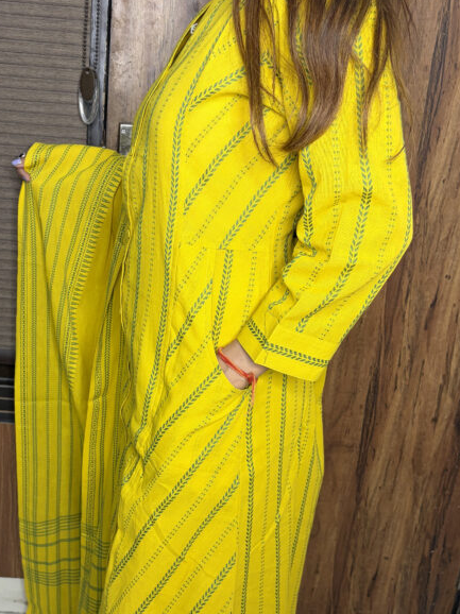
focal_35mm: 42
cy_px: 387
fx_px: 745
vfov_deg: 44.4
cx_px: 153
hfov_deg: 34.0
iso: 100
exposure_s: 1/50
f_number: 1.6
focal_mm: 5.96
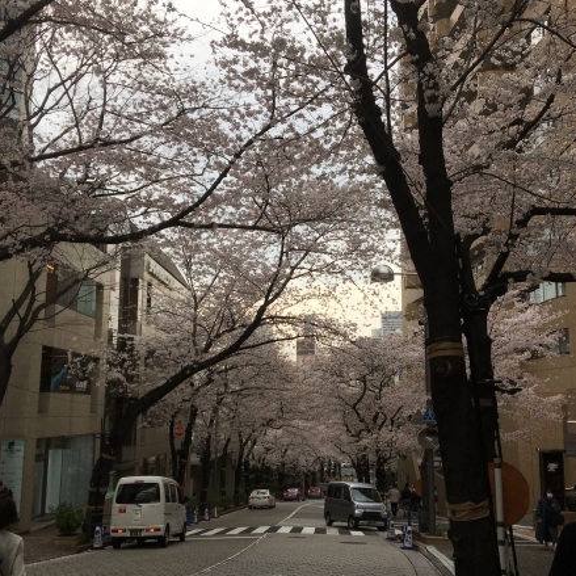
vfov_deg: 47.2
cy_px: 308
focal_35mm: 35
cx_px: 293
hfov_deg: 47.2
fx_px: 659
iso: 25
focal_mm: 4.15
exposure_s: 1/641
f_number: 2.2
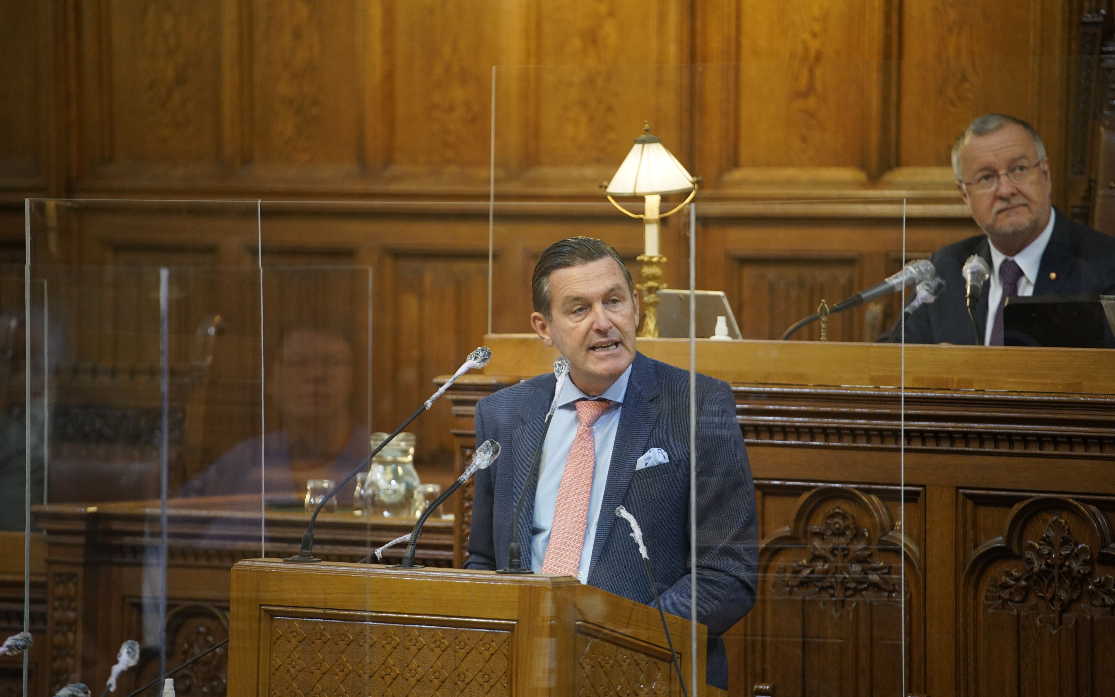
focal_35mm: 204
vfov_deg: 6.4
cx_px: 557
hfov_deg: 10.3
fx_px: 6199
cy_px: 340
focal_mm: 200
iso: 2500
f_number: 2.8
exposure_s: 1/250
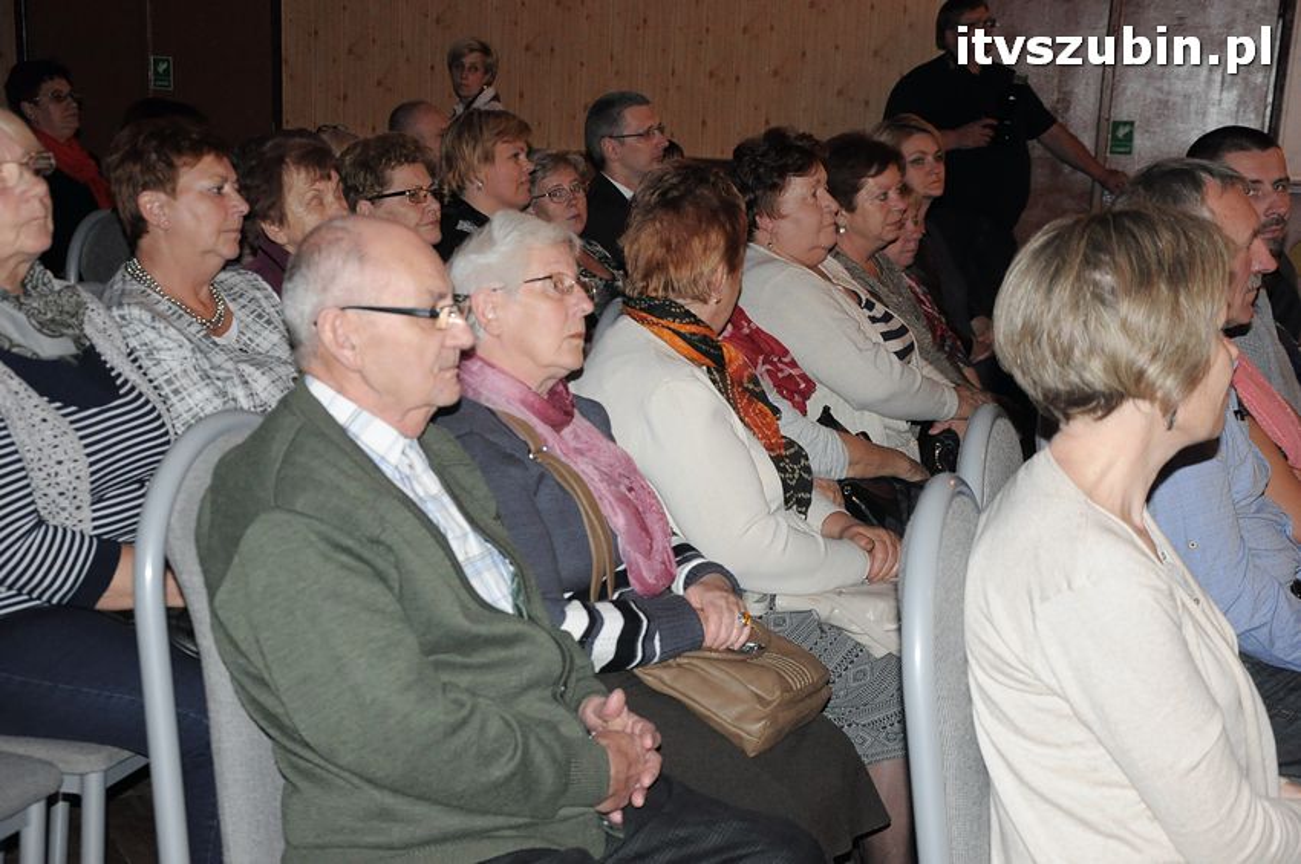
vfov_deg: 23.7
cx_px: 650
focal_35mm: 57
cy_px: 432
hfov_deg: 35.1
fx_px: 2058
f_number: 5
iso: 1600
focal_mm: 38
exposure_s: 1/60
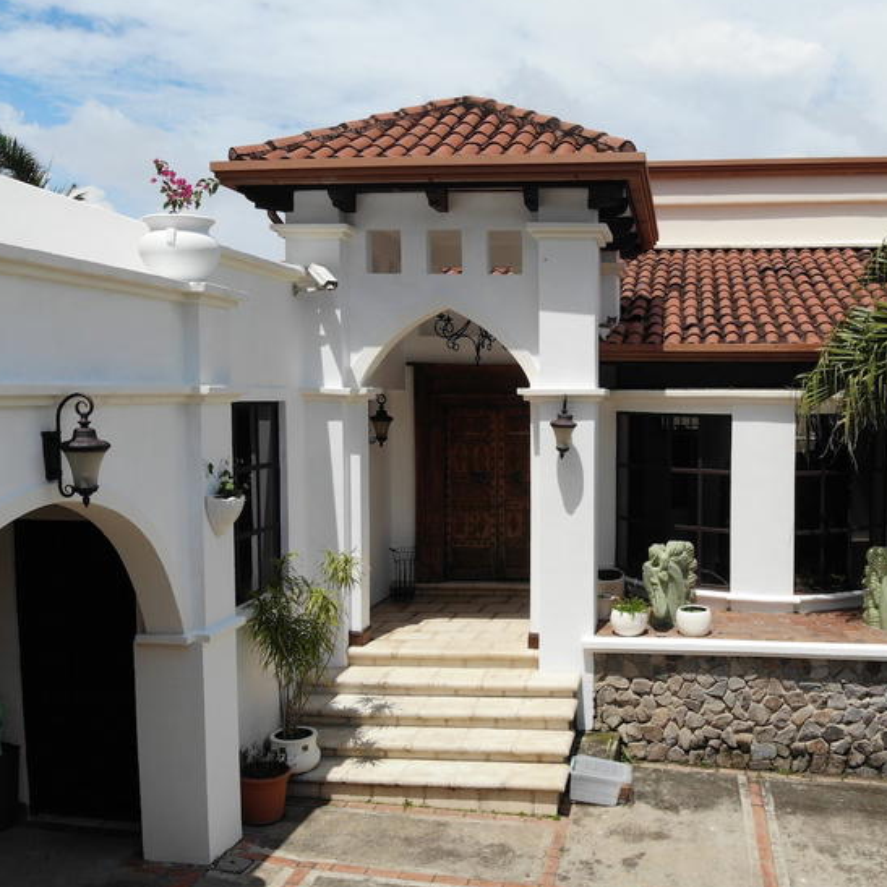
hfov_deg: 51.1
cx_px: 623
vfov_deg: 52.5
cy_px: 464
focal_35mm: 31
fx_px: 899
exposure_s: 1/1798
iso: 100
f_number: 2.8
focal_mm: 4.5
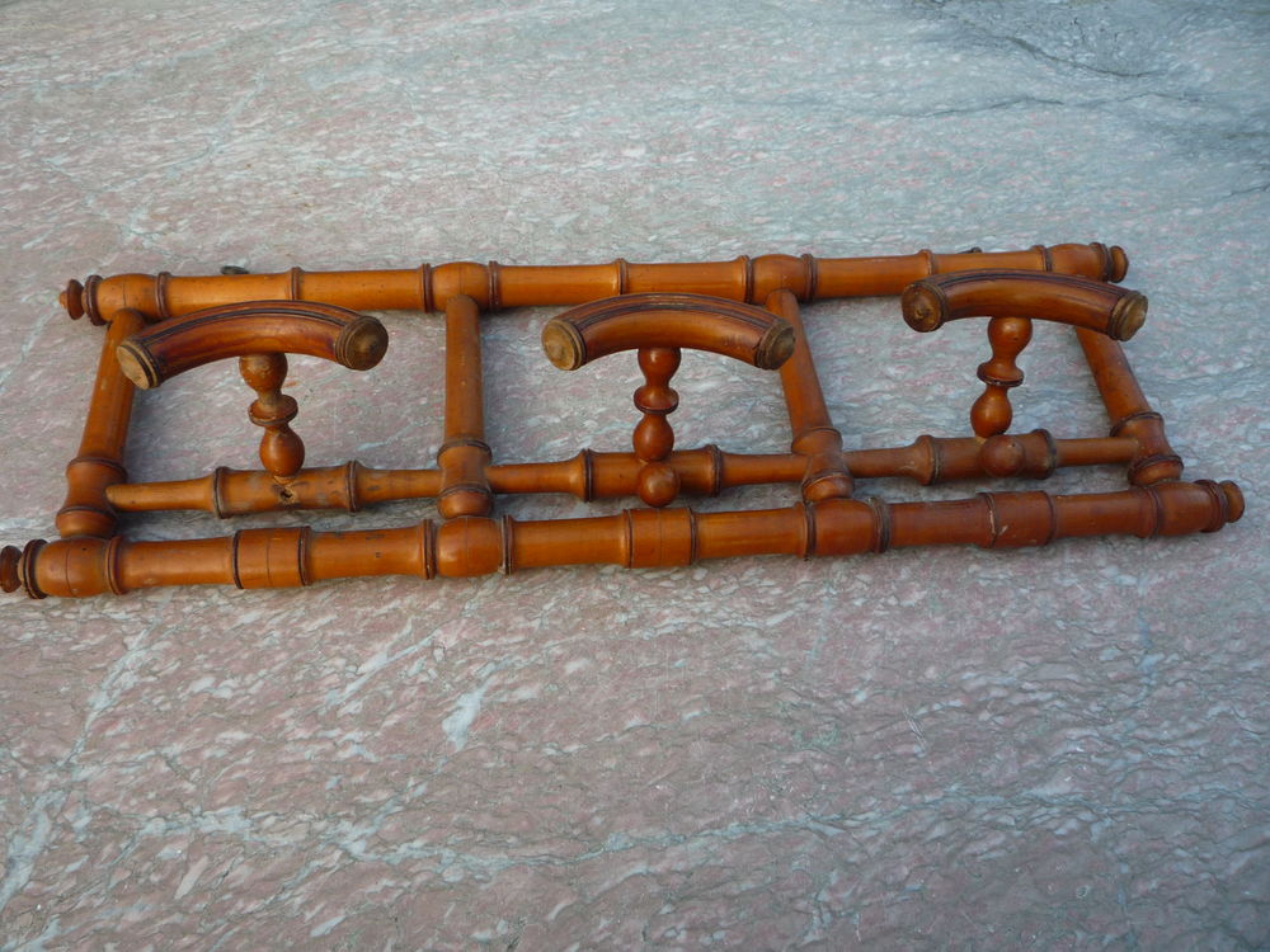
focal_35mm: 30
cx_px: 635
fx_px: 1101
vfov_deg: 46.8
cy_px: 476
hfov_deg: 60.0
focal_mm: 5.2
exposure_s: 1/100
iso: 100
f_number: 3.3
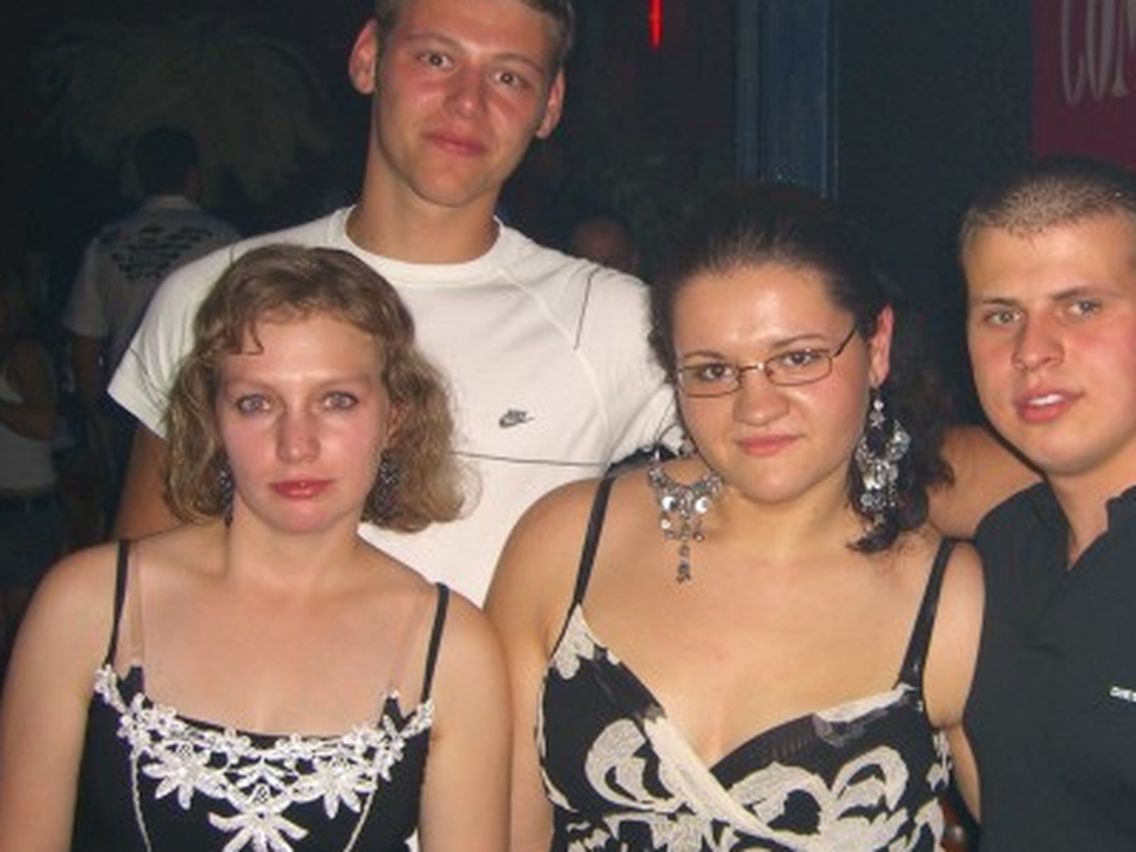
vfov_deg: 25.7
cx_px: 787
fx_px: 1871
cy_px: 440
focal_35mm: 57
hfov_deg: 33.4
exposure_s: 1/60
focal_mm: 7.9
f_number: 2.8
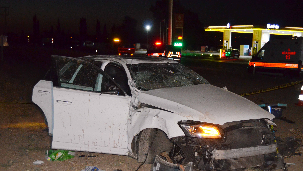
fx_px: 446
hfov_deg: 37.5
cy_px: 100
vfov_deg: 21.6
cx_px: 151
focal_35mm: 56
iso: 3200
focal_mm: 35
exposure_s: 1/60
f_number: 4.5
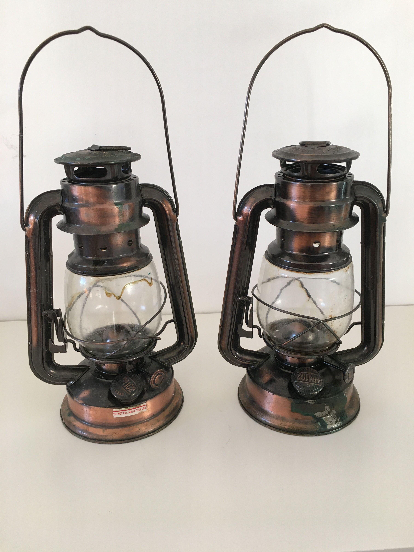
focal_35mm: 29
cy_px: 276
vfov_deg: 61.7
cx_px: 207
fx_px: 462
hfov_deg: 48.2
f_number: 2.2
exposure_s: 1/33
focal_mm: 4.15
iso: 32
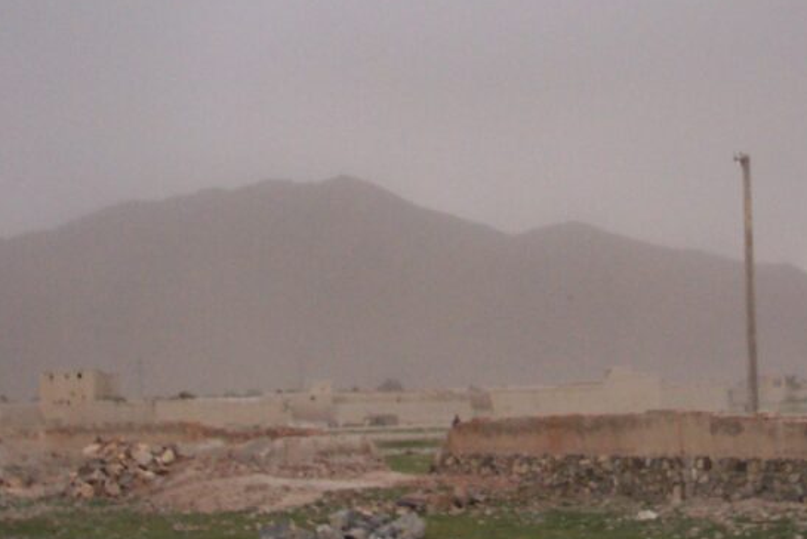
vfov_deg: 17.7
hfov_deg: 26.1
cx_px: 579
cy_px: 151
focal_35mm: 77
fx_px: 1727
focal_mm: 7.5
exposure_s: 1/180
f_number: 2.8
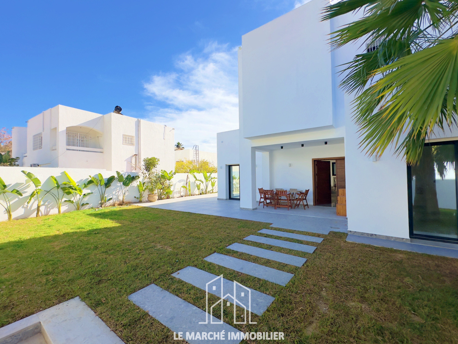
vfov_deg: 85.7
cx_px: 229
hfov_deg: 102.1
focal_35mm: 14
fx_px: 185
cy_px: 172
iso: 50
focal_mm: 2.22
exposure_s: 1/2304
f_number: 2.2
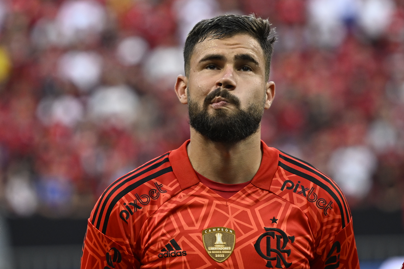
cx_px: 202
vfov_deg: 8.9
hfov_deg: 13.2
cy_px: 134
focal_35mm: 155
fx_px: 1739
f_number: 2.8
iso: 800
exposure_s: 1/640
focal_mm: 155
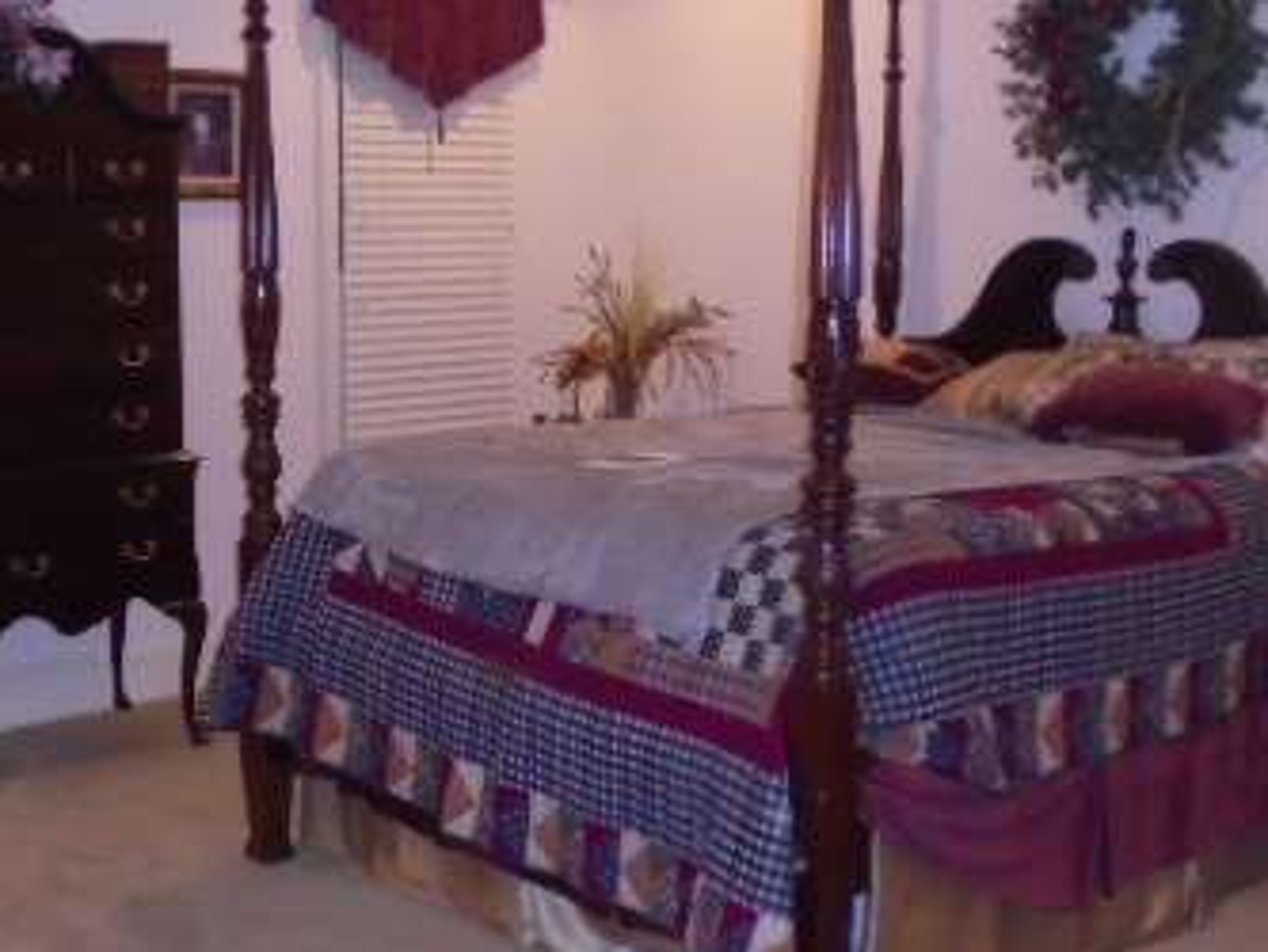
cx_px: 423
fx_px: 1832
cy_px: 480
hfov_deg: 37.8
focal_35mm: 50
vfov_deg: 29.1
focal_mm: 4.6
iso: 500
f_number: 3.5
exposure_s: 1/30
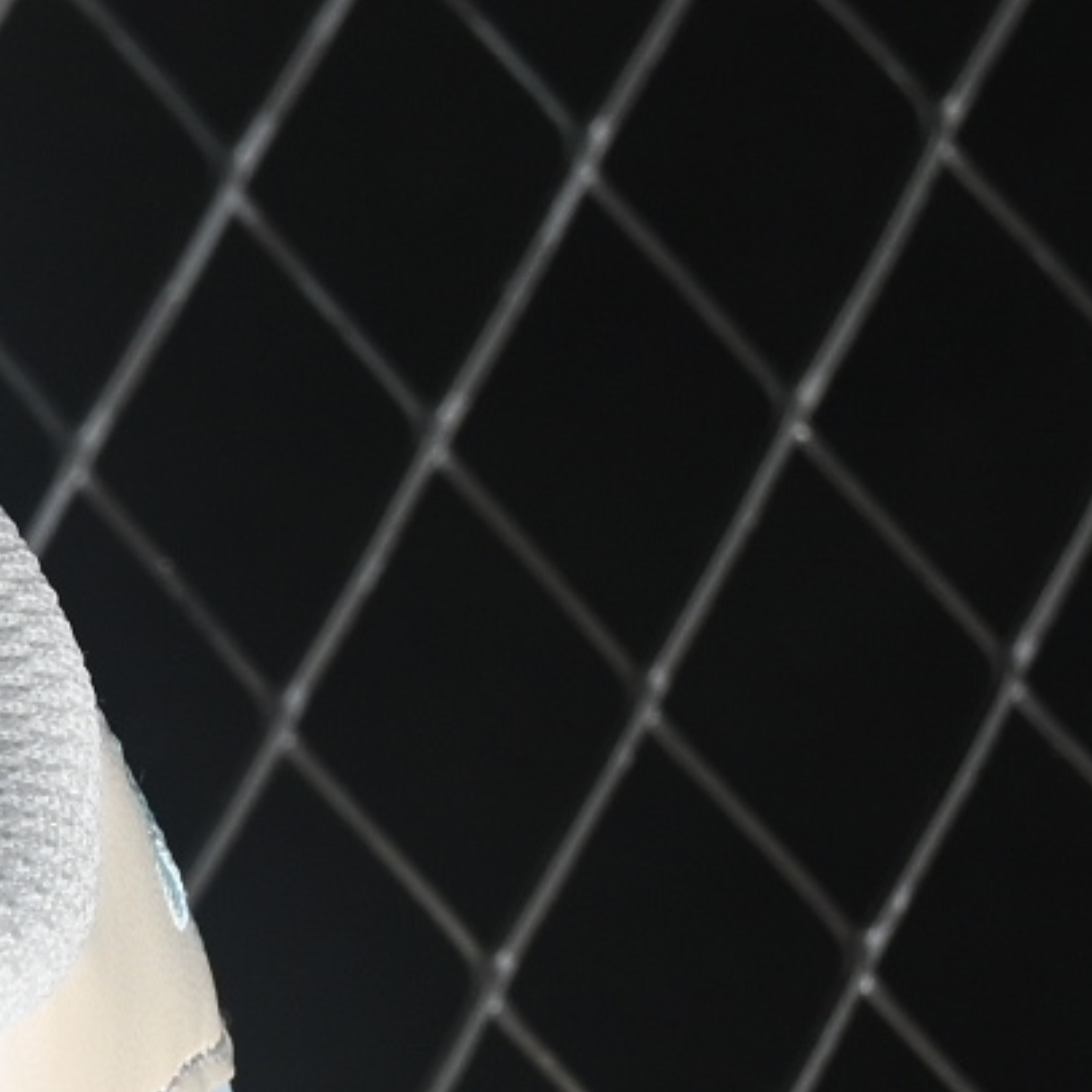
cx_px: -2238
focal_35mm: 437
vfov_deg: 4.0
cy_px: 1146
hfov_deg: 3.9
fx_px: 15597
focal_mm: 50
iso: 160
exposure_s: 1/80
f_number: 7.1
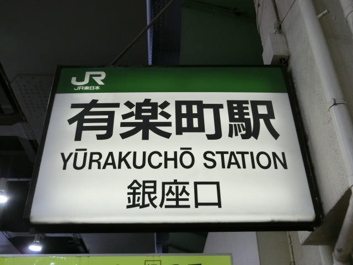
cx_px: 176
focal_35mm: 39
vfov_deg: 36.8
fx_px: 398
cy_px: 132
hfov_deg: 47.9
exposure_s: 1/125
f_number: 4.1
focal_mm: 6.9
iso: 320
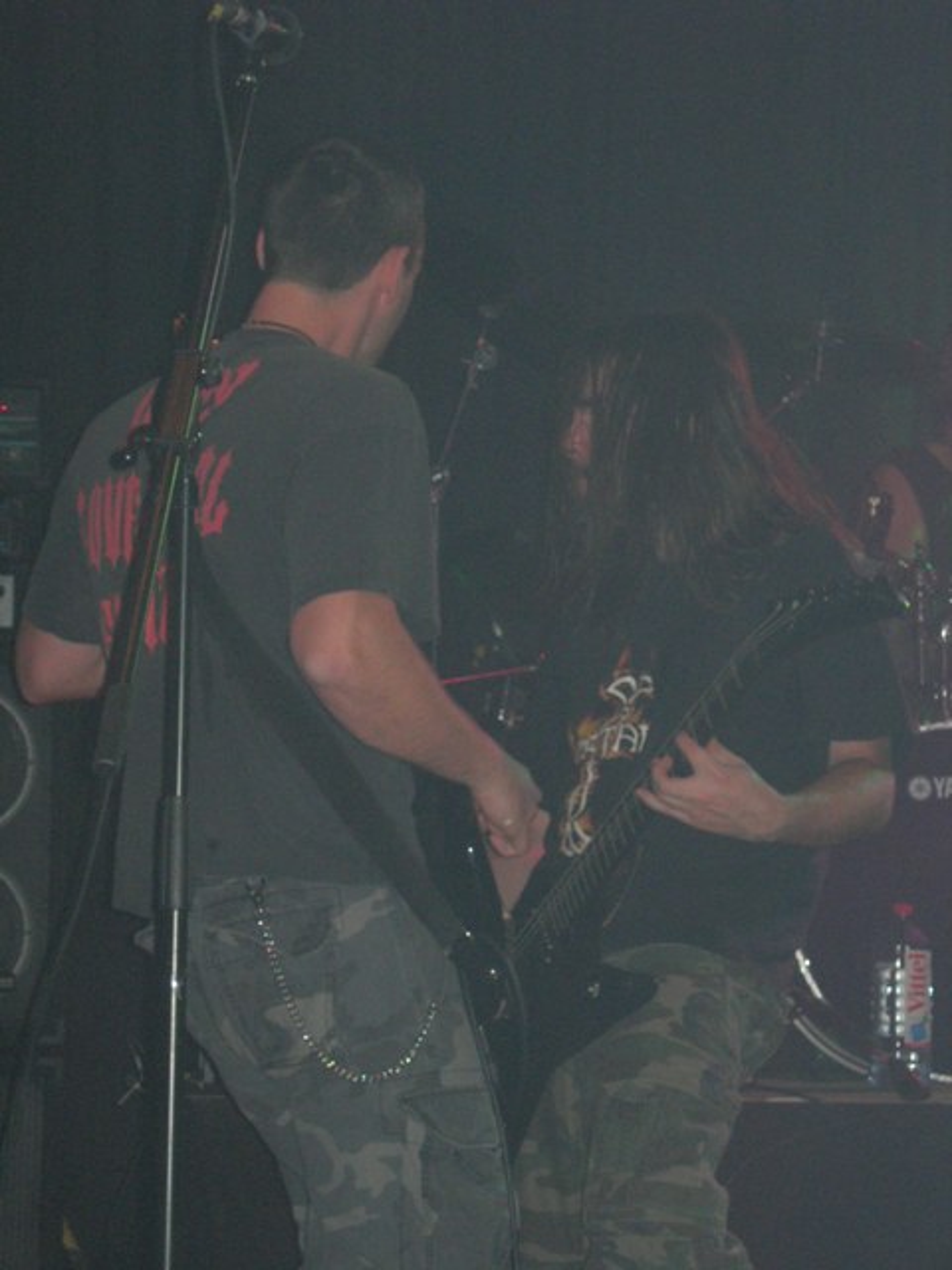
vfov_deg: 17.4
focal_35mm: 113
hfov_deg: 13.1
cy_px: 635
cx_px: 476
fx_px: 4144
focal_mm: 23.4
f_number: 4.9
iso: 200
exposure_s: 1/60.1
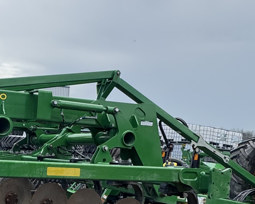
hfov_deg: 34.1
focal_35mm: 47
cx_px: -27
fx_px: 355
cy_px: 158
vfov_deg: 31.4
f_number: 2.2
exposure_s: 1/1299
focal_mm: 2.22
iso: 50
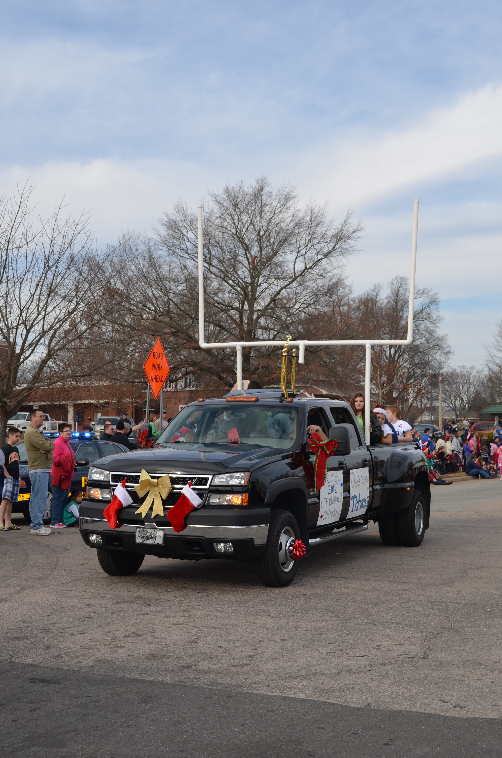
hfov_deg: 26.4
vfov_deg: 39.0
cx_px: 251
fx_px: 1071
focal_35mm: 51
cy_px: 379
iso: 100
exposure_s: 1/200
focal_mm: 34
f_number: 8
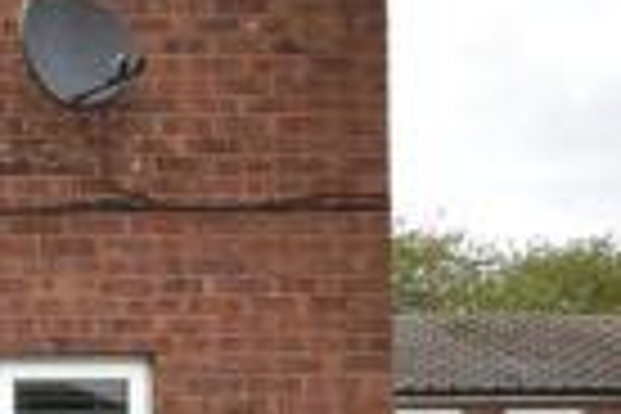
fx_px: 1915
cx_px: -554
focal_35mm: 111
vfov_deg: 11.9
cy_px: 583
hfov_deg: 15.4
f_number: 8
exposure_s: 1/50
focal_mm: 10
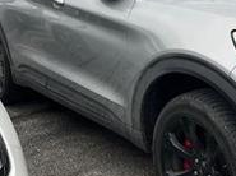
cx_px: 219
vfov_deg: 20.3
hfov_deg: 26.4
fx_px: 483
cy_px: 27
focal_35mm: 71
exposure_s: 1/572
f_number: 1.5
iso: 50
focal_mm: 5.7
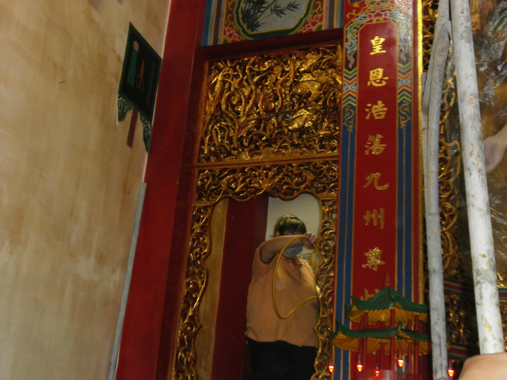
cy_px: 190
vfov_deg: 31.5
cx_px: 254
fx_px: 674
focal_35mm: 46
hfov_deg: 41.2
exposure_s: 1/40
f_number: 3.8
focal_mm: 8.1
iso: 320
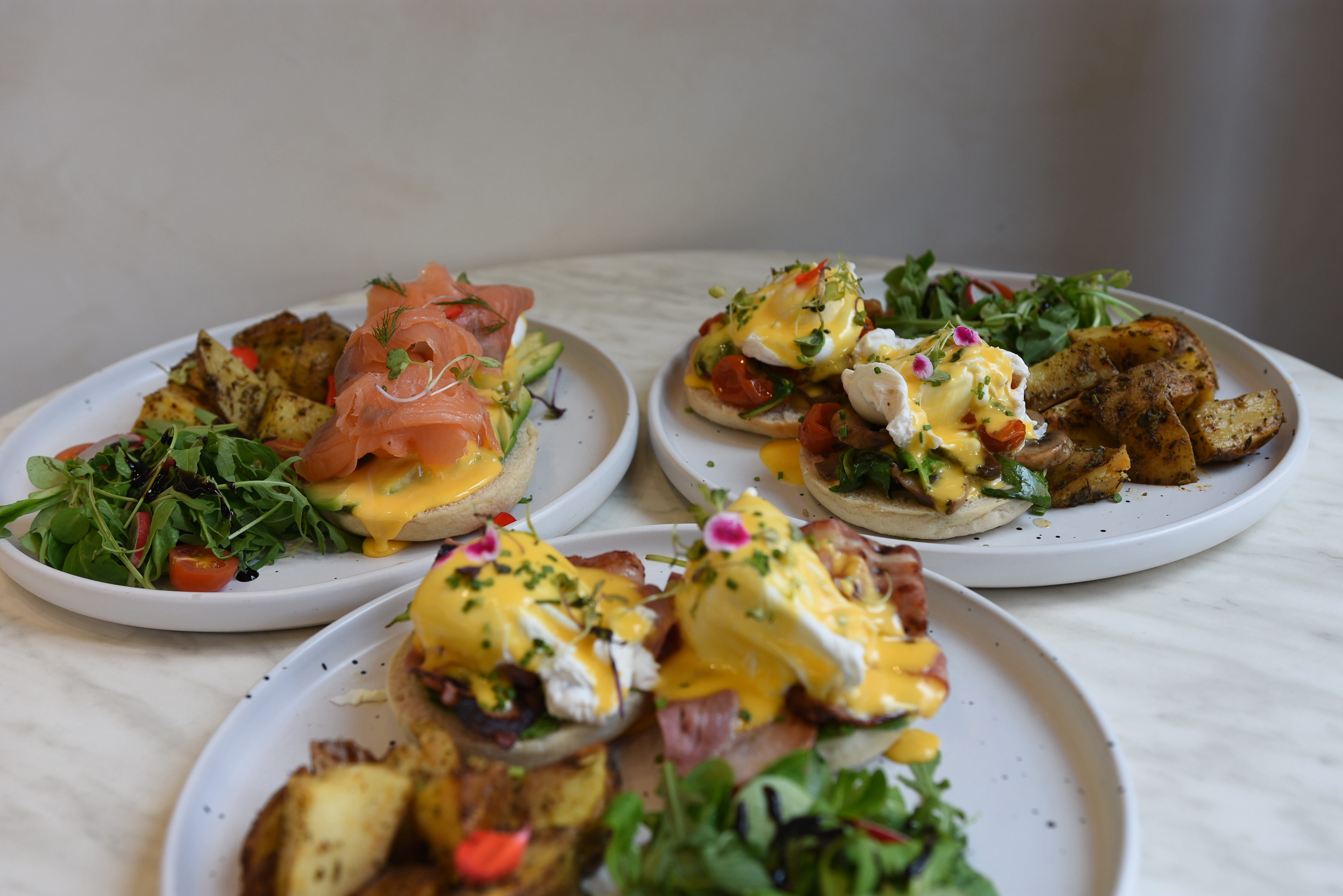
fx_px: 1455
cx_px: 672
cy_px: 448
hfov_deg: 49.5
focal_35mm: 39
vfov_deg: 34.2
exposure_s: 1/160
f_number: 2.8
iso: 100
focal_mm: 26
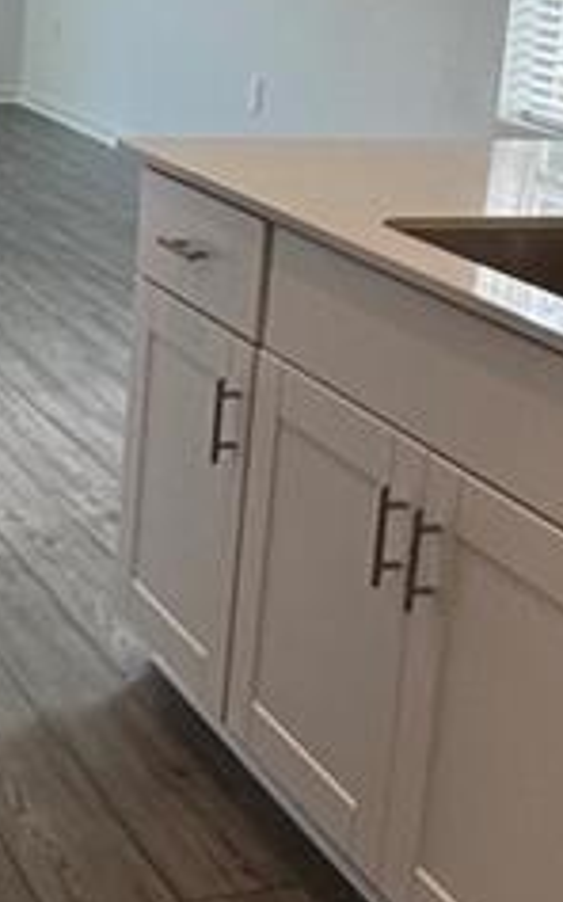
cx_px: 129
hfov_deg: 17.3
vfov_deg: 27.4
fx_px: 1842
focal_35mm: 75
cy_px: 346
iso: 80
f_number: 2.2
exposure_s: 1/120
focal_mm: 2.22
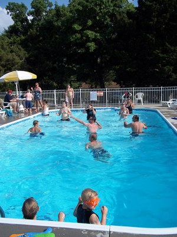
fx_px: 245
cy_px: 118
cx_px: 88
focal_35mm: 36
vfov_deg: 51.4
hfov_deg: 39.7
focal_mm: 6.5
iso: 80
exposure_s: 1/250
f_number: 8
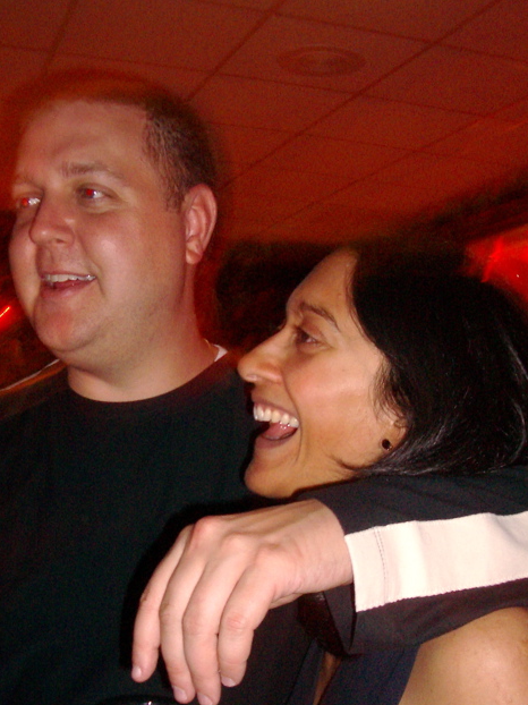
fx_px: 977
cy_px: 426
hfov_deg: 30.2
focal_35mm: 48
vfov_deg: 39.5
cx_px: 249
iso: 100
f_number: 2.6
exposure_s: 2
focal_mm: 5.8
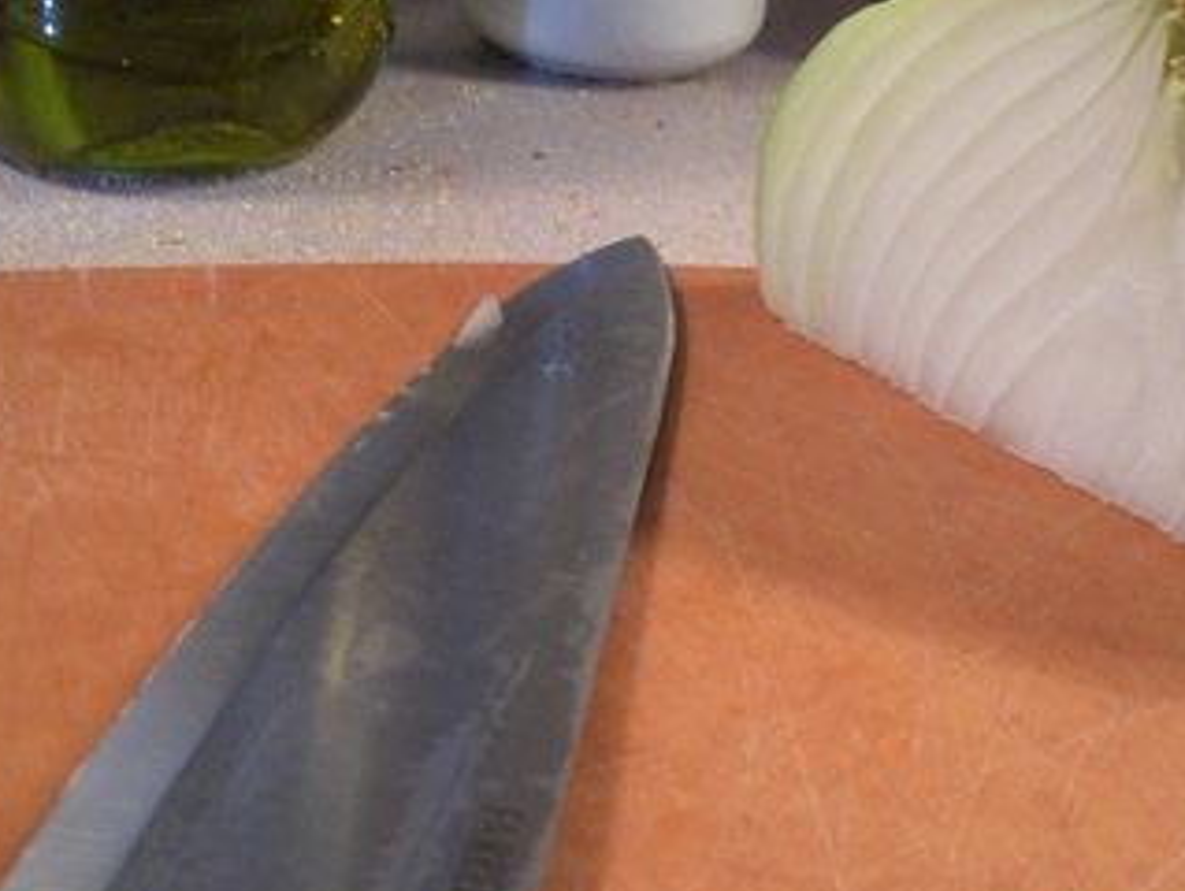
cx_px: 698
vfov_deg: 27.5
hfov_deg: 36.0
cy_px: 562
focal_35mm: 53
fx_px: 1816
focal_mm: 6.3
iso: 400
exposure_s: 1/26
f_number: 3.5
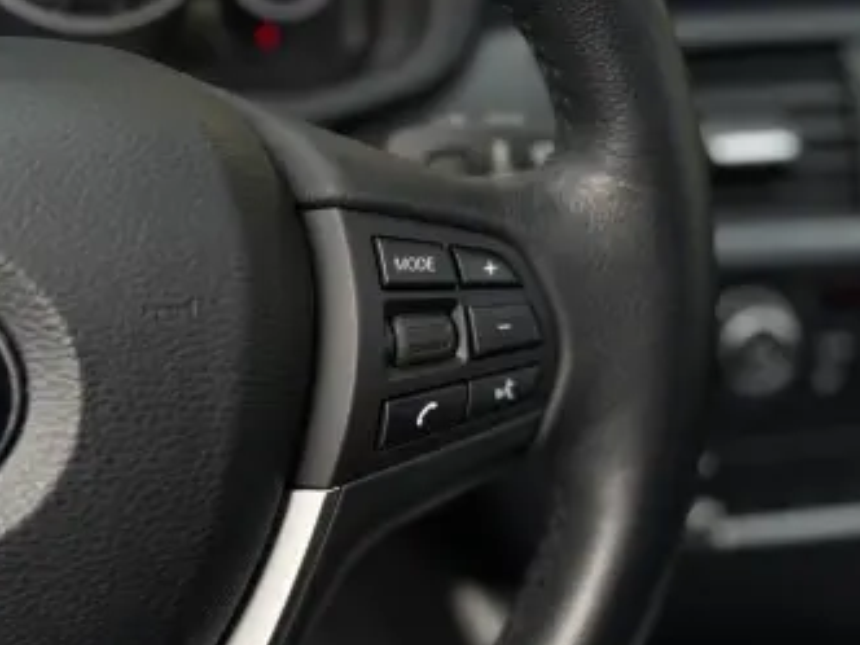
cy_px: 345
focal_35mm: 52
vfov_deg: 28.0
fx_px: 1292
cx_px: 430
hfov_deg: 36.8
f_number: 1.78
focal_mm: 6.76
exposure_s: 1/819
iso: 100
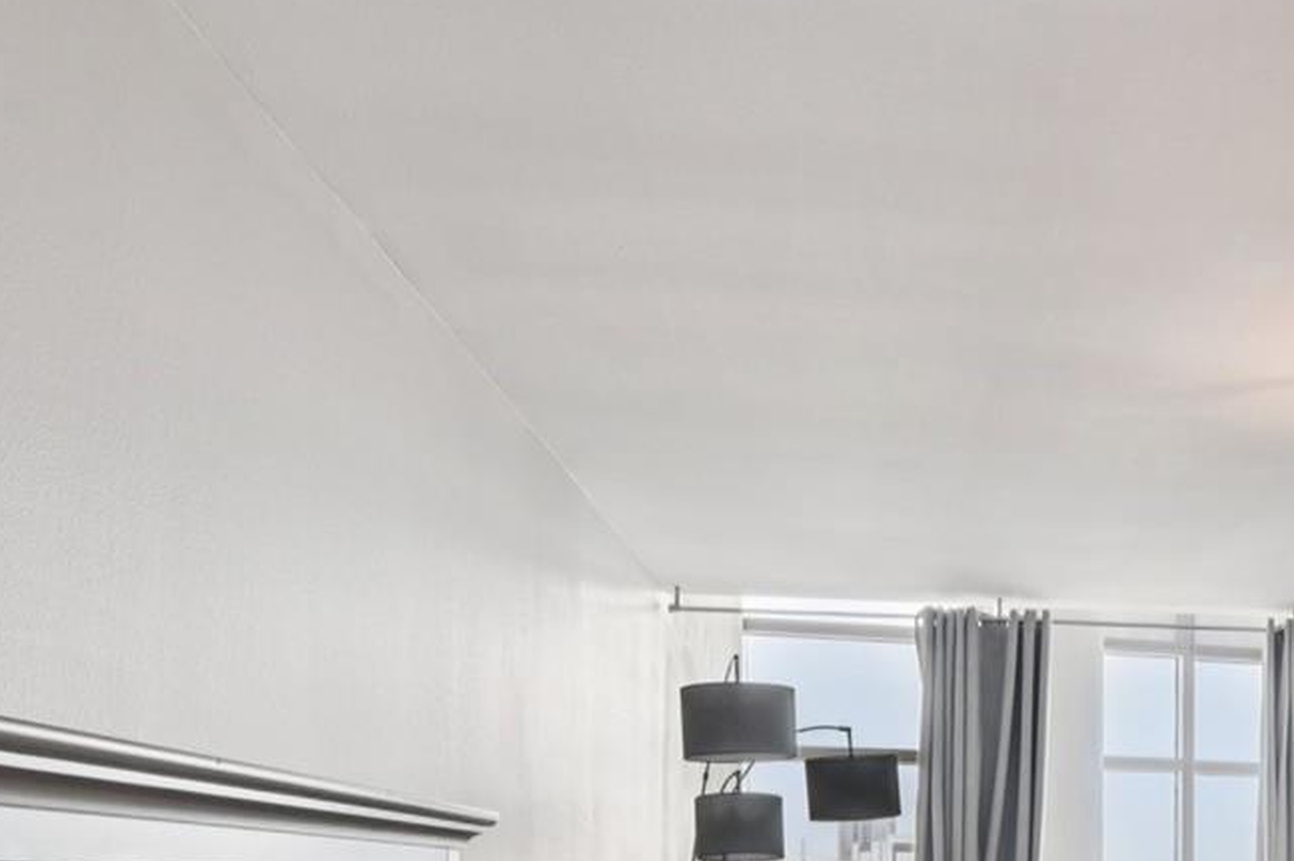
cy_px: 911
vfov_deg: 29.2
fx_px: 1508
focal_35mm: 42
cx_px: 1186
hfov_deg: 42.3
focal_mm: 17
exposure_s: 1/20
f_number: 8
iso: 400
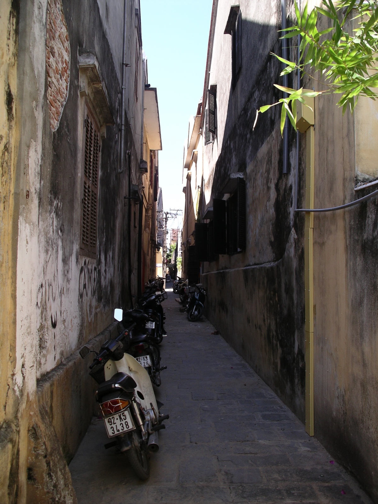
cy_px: 252
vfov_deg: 50.1
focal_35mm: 37
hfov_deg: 38.7
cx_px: 189
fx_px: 539
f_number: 3.5
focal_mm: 7.8
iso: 64
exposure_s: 1/200
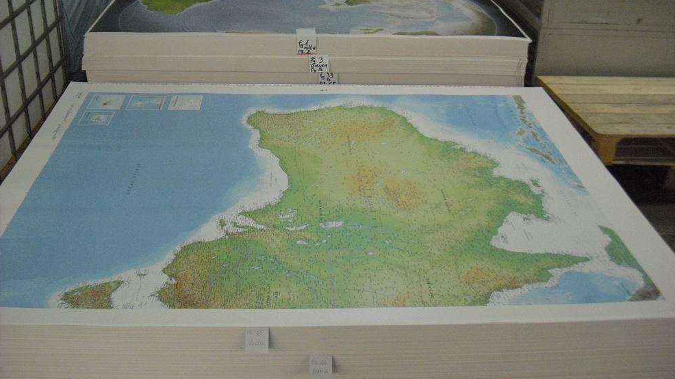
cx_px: 339
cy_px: 165
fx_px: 752
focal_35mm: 42
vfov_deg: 28.3
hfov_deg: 48.4
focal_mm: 6.2
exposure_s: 1/80
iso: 400
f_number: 2.8
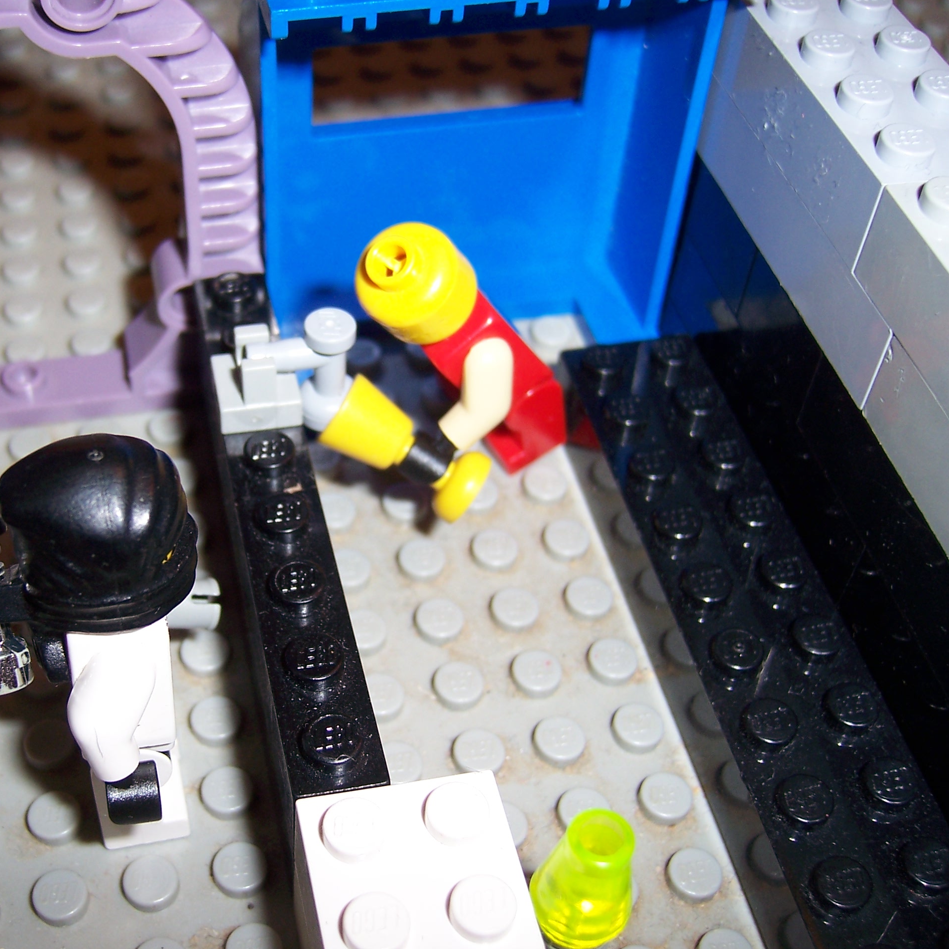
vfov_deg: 39.2
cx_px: 329
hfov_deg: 38.8
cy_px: 474
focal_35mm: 43
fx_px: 1334
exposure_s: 1/60
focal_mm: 6.2
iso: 80
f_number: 2.8
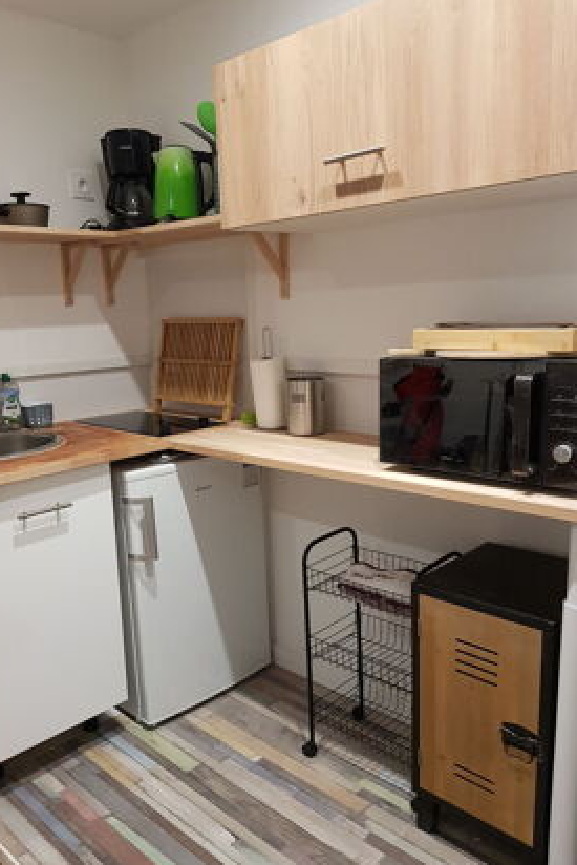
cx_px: 245
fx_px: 673
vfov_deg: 65.4
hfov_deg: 46.3
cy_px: 446
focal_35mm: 28
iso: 160
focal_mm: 4.3
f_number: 1.7
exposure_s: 1/33
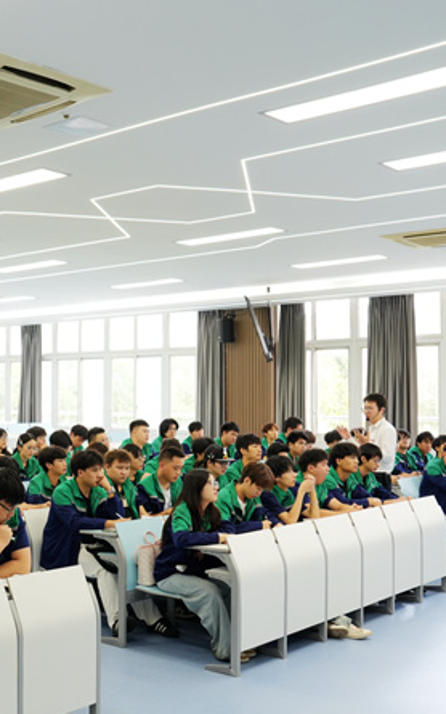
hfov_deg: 28.1
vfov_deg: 45.3
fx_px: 856
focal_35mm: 44
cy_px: 376
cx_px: 42
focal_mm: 24
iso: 1000
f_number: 5.6
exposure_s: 1/60
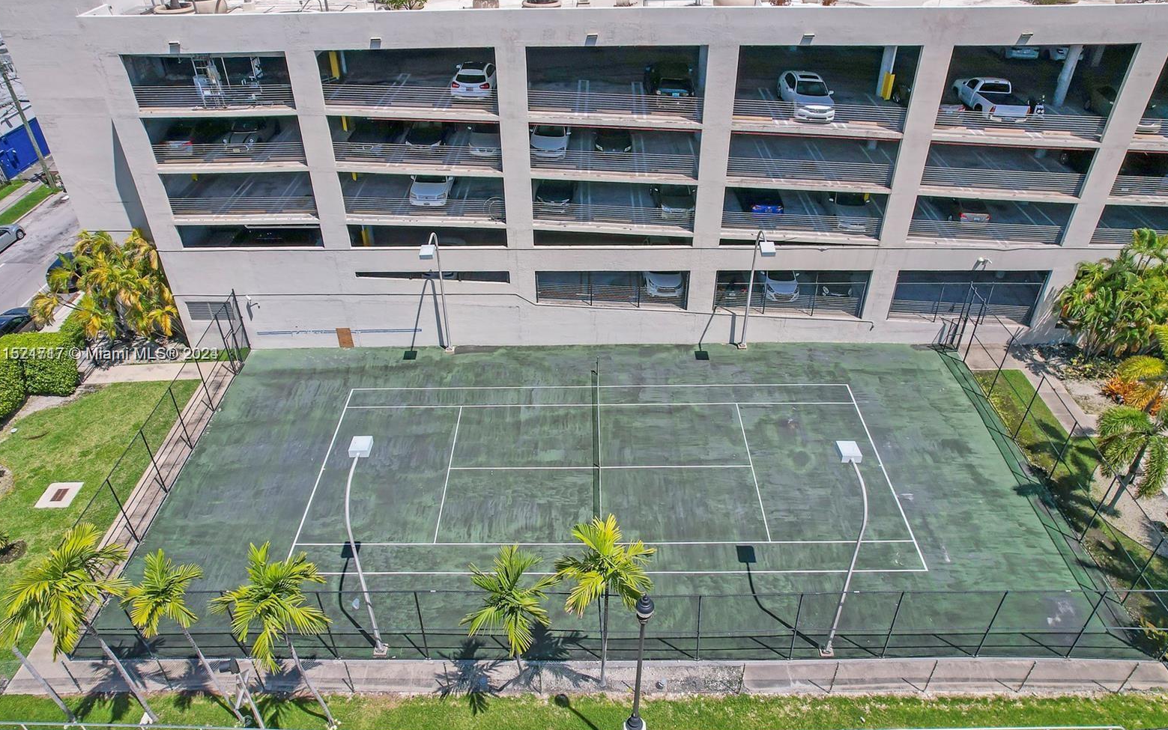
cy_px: 355
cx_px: 578
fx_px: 732
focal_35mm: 23
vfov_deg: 53.0
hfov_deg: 77.1
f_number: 2.8
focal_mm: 8.38
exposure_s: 1/4000
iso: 130
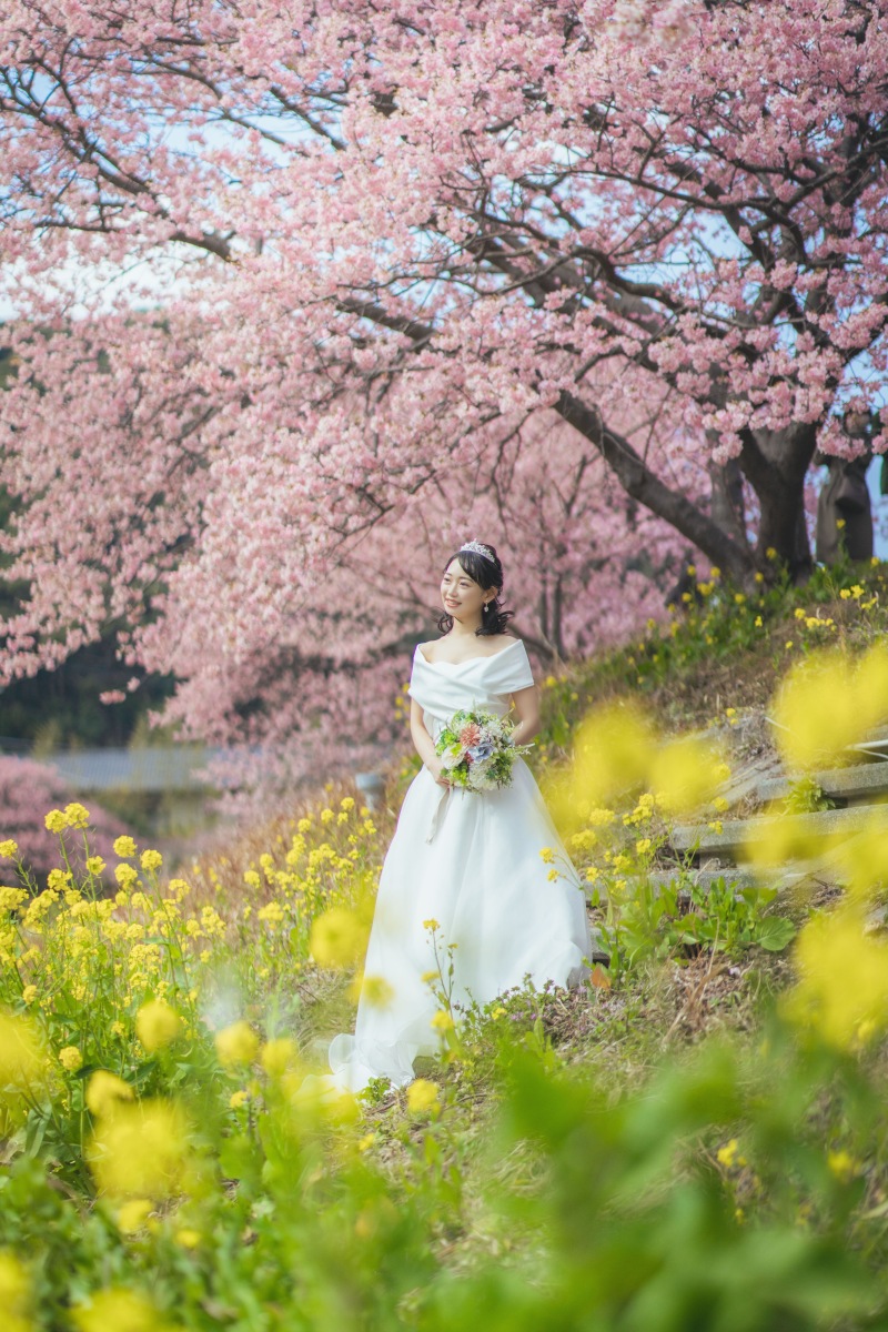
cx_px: 444
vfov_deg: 23.9
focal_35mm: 85
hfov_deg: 16.1
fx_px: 3145
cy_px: 666
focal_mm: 85
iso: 200
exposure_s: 1/8000
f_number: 1.8
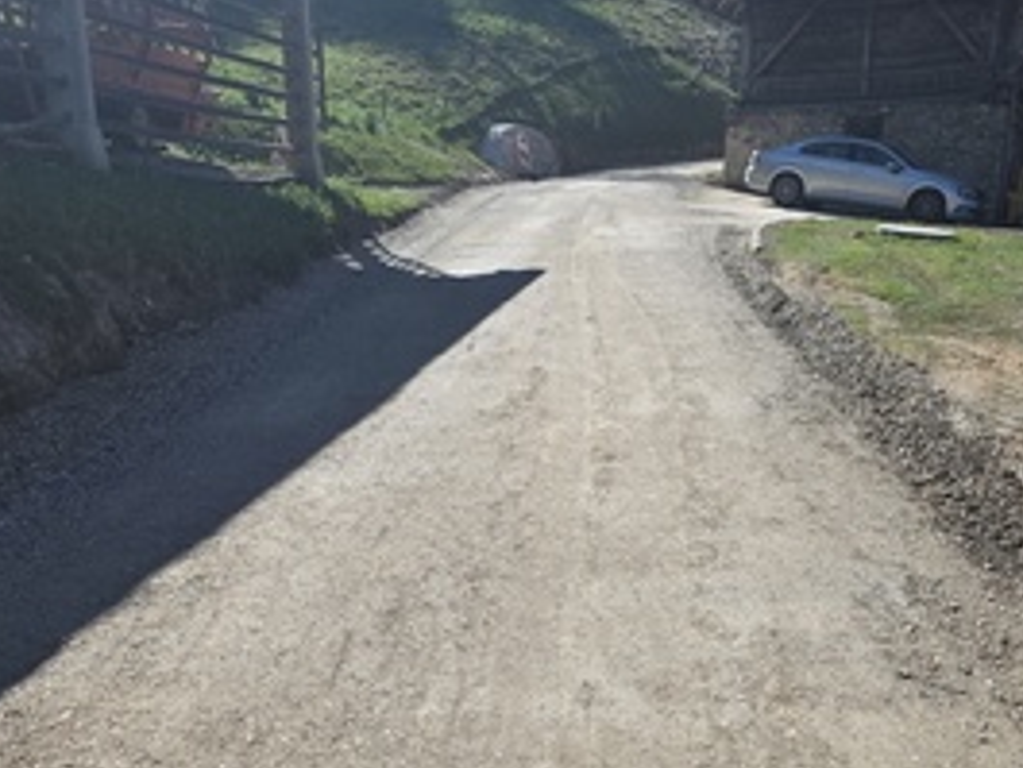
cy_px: 509
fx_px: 1153
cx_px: 560
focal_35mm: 39
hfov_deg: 47.8
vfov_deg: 36.5
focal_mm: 6.3
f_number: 1.7
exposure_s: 1/6355
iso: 80
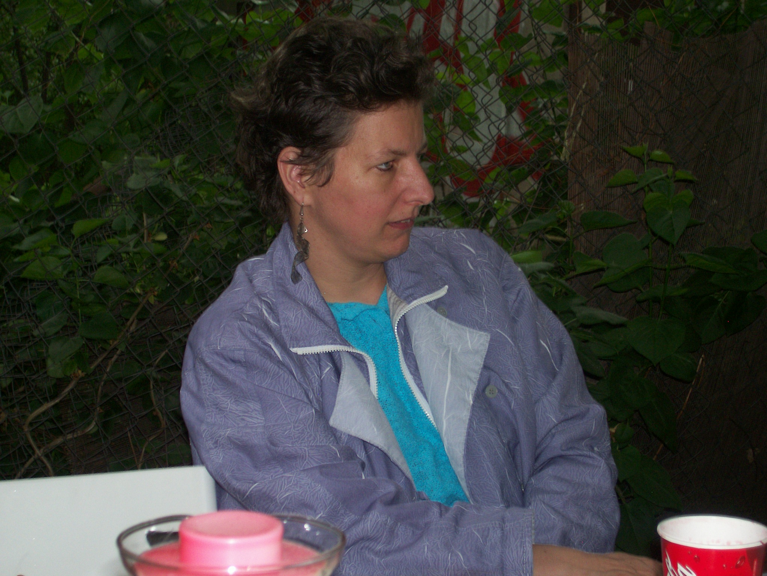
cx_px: 384
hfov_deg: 29.8
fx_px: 1440
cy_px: 288
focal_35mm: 65
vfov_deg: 22.6
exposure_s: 1/78.4
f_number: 3.6
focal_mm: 10.8
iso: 80
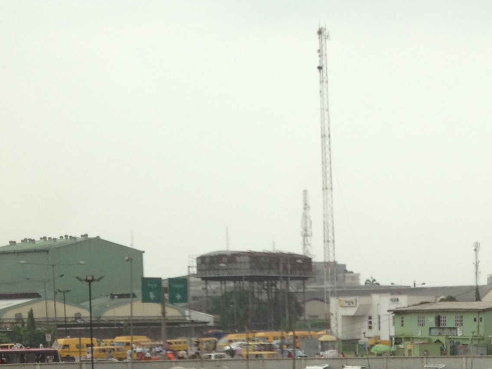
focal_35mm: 101
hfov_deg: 18.7
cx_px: 532
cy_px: 469
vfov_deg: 14.1
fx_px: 1435
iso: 50
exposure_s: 1/552
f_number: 2.4
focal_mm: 4.28
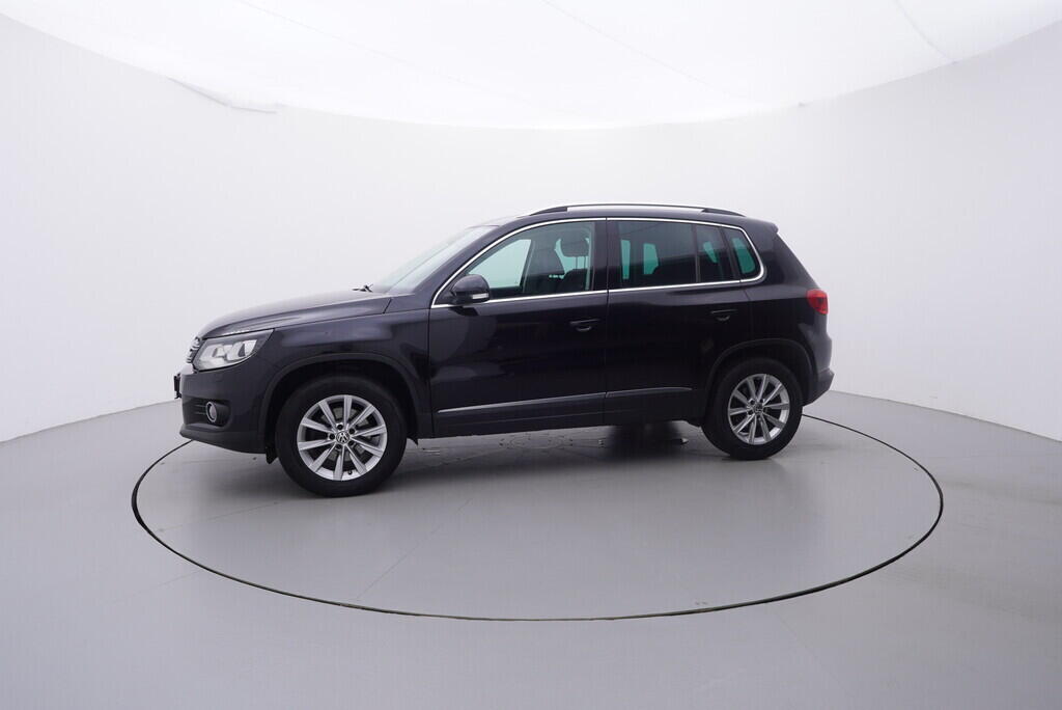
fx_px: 664
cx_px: 531
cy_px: 355
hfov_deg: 77.3
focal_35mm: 22
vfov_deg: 56.2
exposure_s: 1/80
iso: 200
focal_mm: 15
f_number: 5
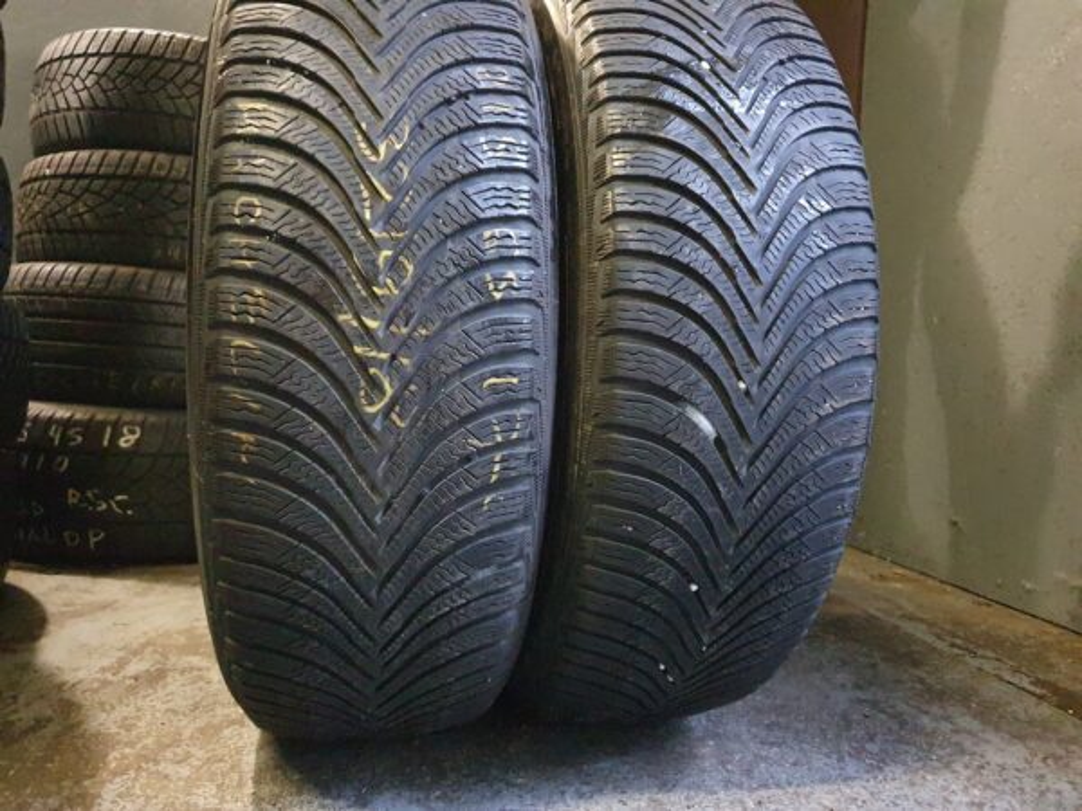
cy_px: 406
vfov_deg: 53.1
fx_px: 813
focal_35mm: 26
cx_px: 541
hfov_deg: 67.3
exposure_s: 1/10
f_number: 1.5
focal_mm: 4.32
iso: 1250
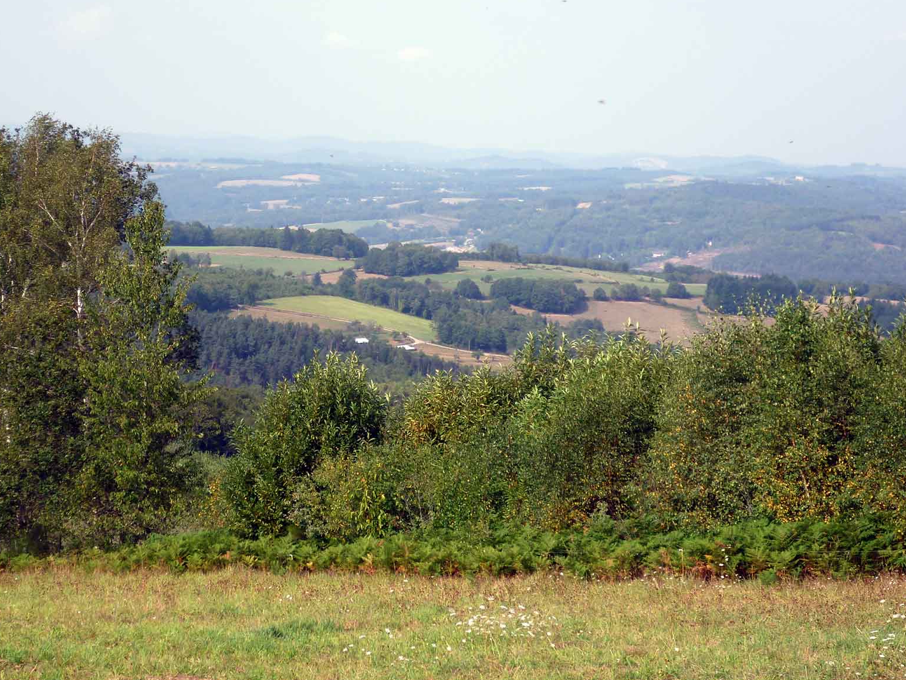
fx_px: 2670
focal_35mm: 102
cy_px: 331
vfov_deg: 14.5
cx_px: 405
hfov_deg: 19.3
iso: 80
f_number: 4.9
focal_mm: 14.7
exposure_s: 1/320
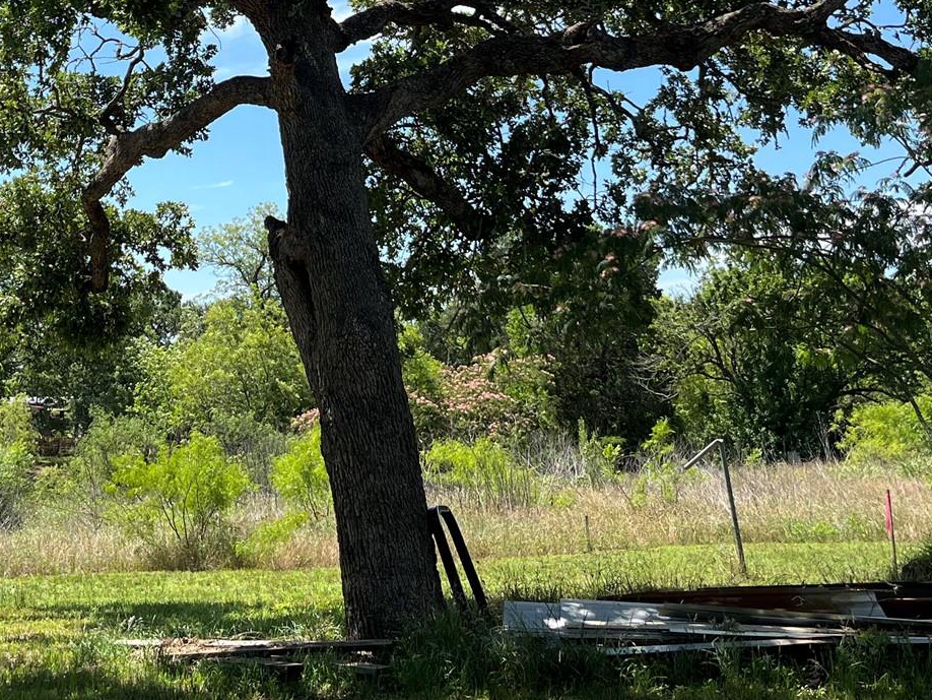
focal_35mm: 58
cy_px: 11
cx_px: 295
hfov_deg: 32.9
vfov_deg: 24.2
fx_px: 1562
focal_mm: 5.1
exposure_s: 1/1672
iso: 50
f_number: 1.6
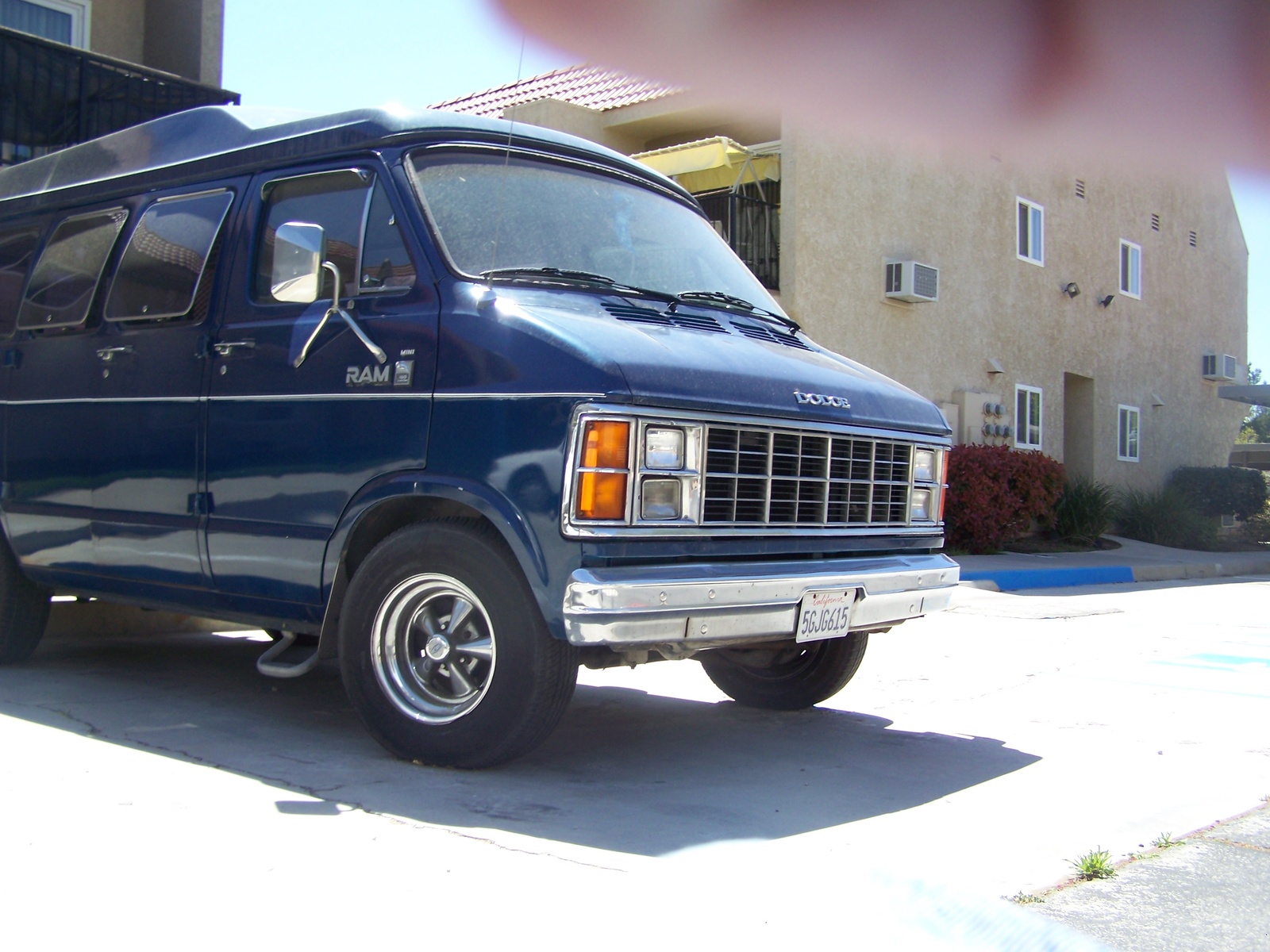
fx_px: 1394
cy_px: 476
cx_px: 635
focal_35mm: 38
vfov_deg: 37.7
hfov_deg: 49.0
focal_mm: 6.3
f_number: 2.8
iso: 64
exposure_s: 1/400
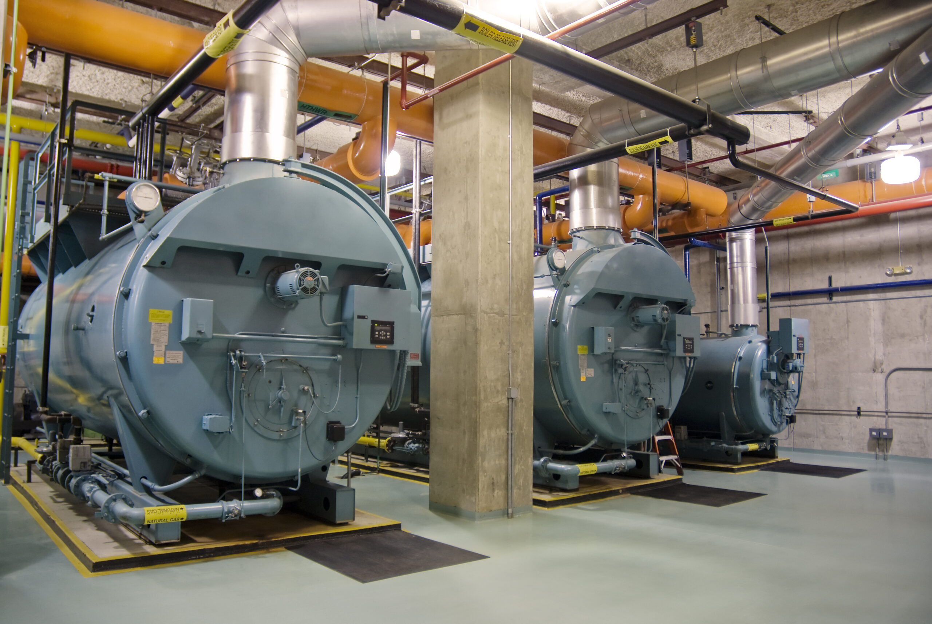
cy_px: 312
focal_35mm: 27
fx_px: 700
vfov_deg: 48.1
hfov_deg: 67.3
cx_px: 466
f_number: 3.5
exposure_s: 1/8
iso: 200
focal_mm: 18
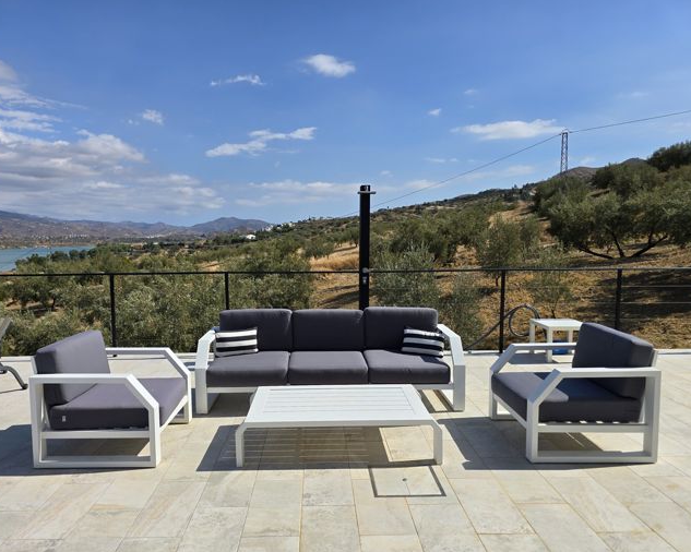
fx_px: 511
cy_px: 284
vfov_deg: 56.8
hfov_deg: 68.0
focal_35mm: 25
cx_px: 317
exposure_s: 1/1480
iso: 12
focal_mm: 6.3
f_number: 1.7
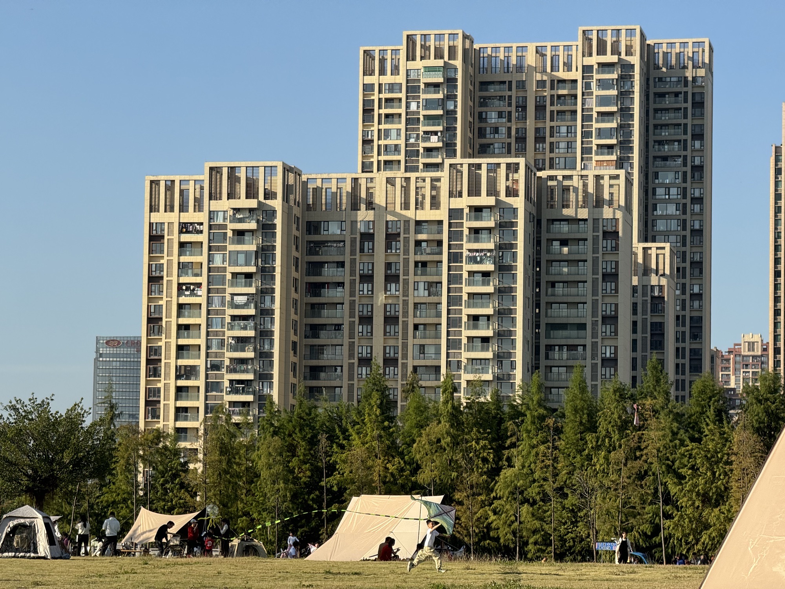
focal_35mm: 120
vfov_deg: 12.3
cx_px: 392
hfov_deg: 16.4
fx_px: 2721
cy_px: 294
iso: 50
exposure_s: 1/1167
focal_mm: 15.66
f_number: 2.8
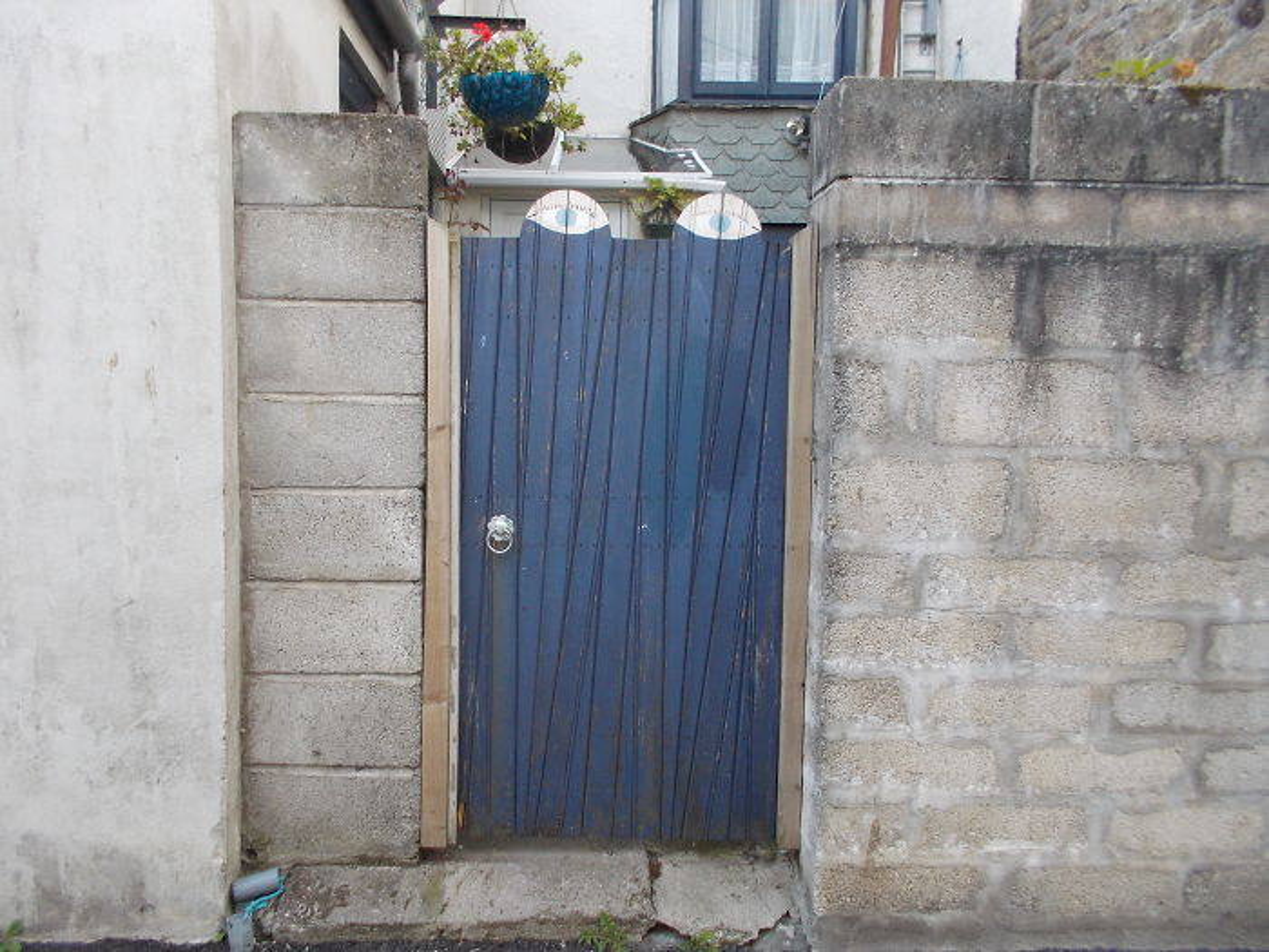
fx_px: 1063
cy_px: 476
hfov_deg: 61.7
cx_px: 634
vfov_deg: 48.2
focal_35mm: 29
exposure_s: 1/30
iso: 125
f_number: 3.3
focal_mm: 4.1
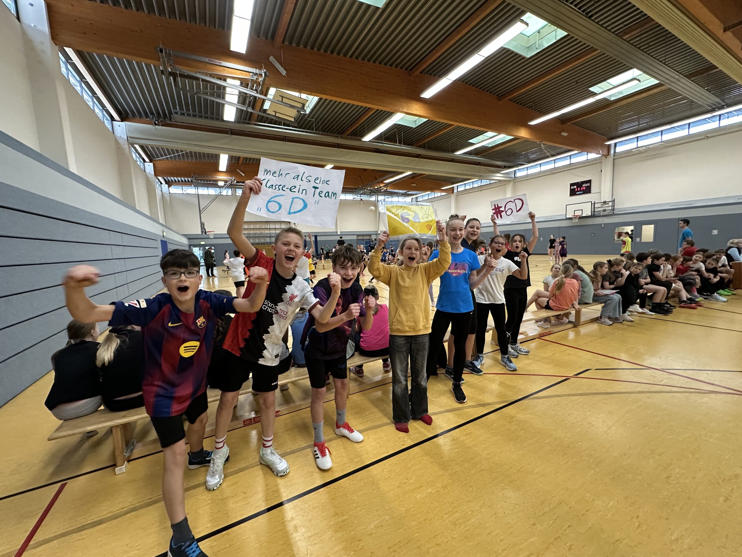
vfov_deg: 85.7
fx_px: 300
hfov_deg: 102.1
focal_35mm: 14
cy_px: 278
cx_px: 371
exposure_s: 1/100
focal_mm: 2.22
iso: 320
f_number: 2.2
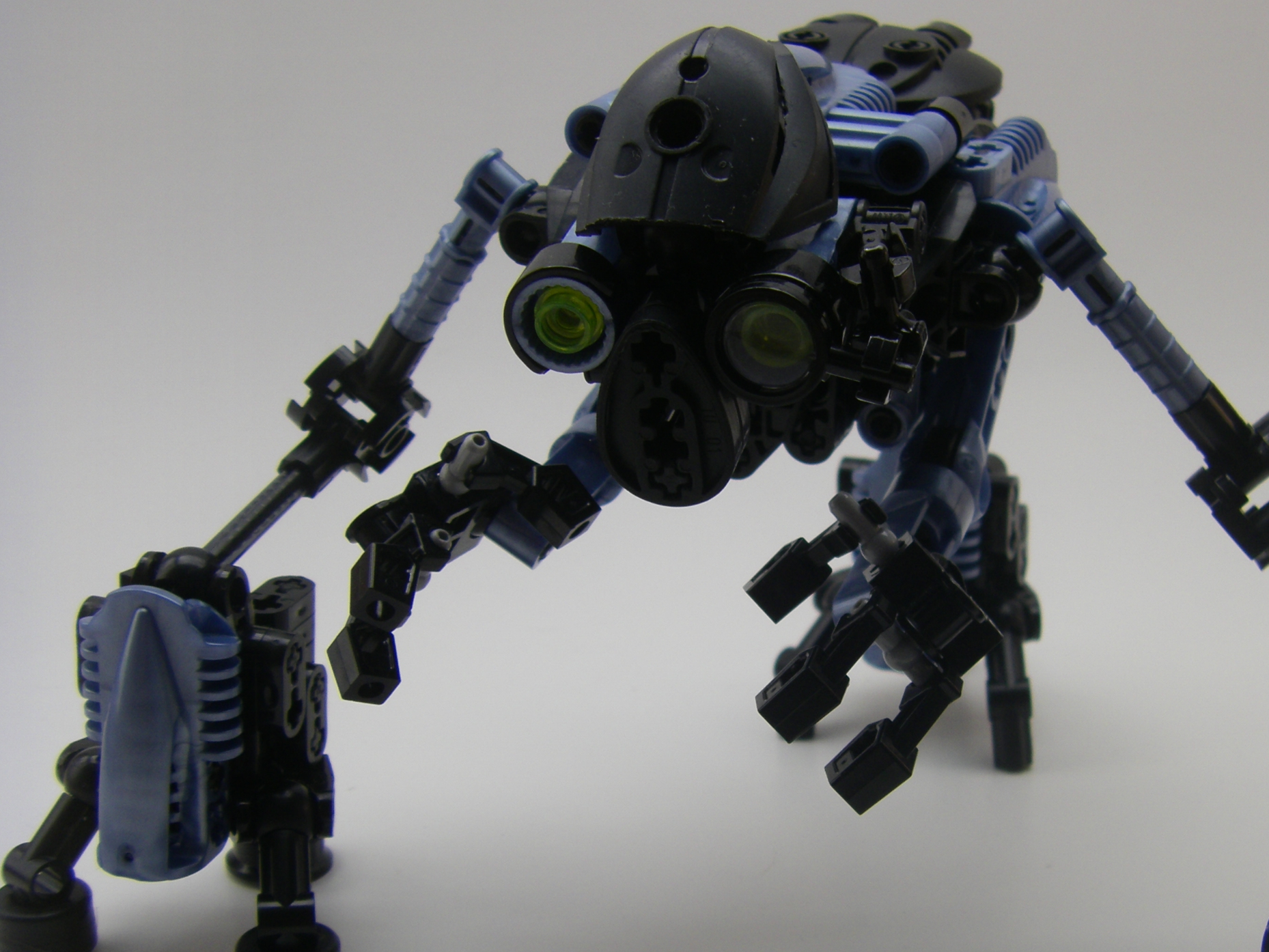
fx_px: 1943
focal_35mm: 53
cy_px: 577
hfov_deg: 35.9
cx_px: 811
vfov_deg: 27.5
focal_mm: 6.3
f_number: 3.5
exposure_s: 1/100
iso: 64
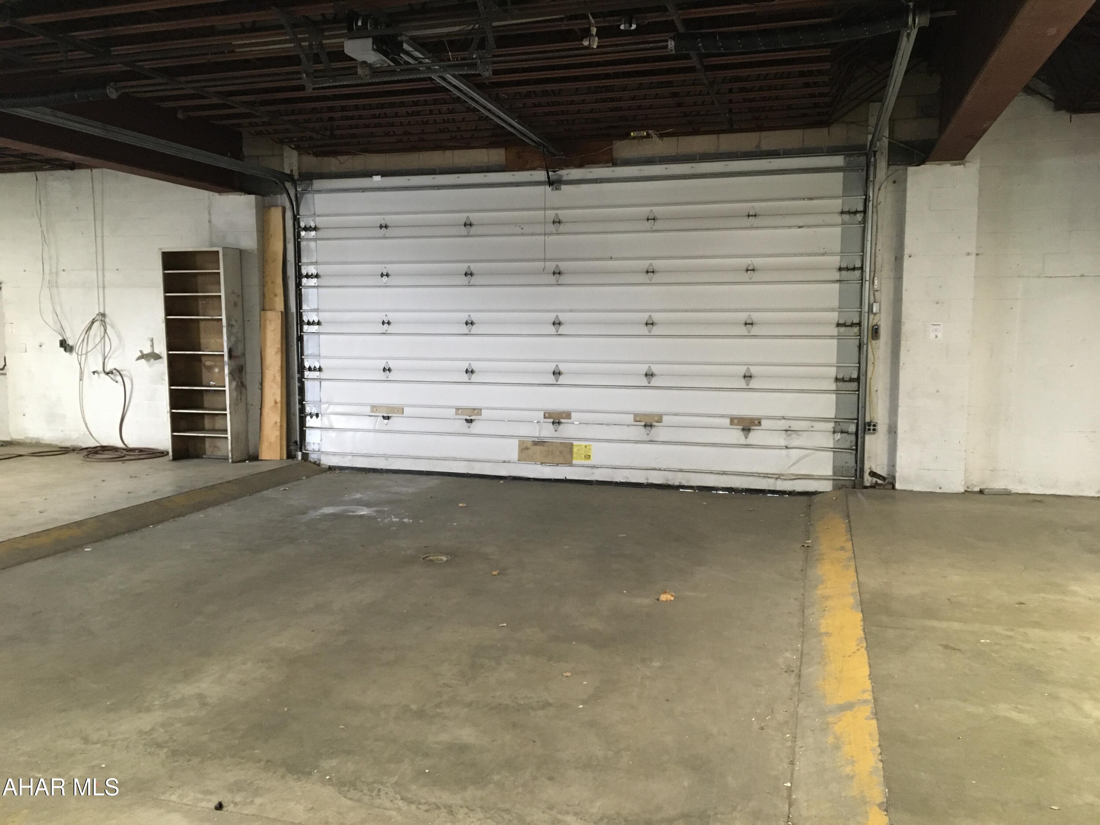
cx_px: 550
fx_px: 922
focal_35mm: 29
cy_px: 412
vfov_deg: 48.2
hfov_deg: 61.7
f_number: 2.2
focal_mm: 4.15
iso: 200
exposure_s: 1/15
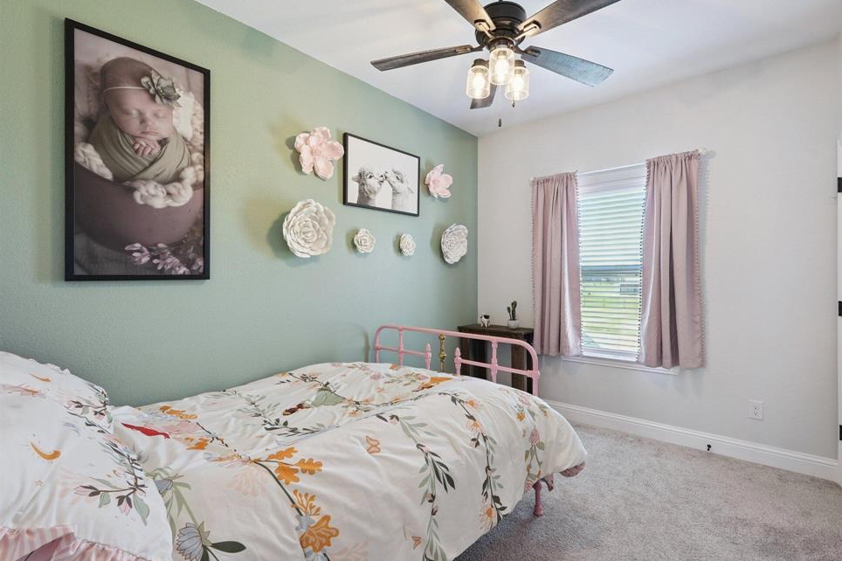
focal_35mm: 17
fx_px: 397
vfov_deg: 70.4
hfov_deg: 93.2
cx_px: 446
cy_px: 274
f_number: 11
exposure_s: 1/6
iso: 400
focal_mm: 16
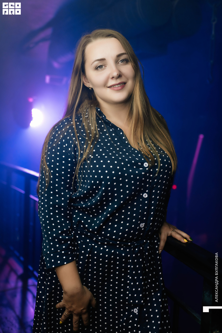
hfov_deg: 37.9
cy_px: 166
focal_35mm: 35
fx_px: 323
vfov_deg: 54.4
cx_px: 111
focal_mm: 35
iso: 1000
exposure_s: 1/320
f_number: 2.8
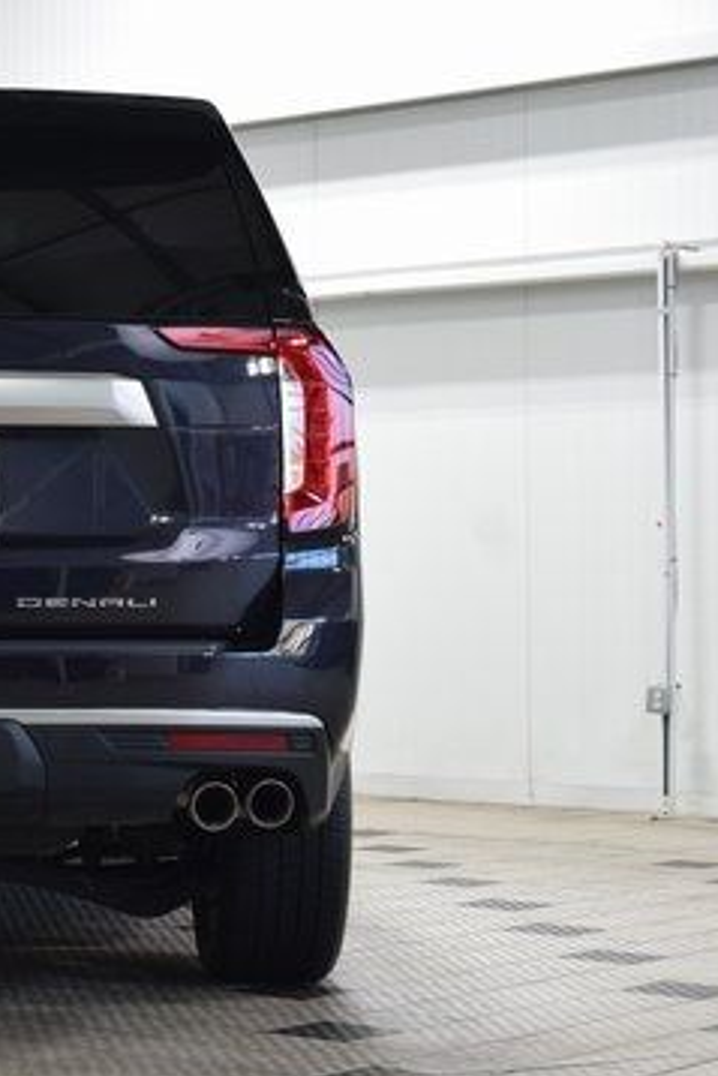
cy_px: 591
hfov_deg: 14.2
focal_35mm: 94
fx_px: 2806
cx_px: -111
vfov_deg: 21.7
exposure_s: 1/15
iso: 560
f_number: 6.3
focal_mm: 35
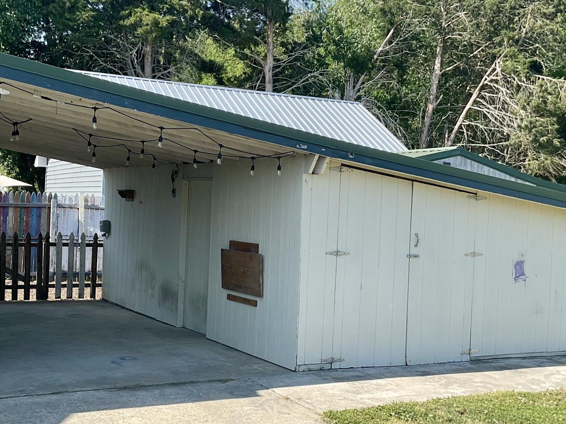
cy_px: 231
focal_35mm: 50
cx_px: 254
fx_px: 818
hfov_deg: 38.1
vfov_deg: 29.1
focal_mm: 3
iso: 16
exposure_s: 1/1121
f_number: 1.8
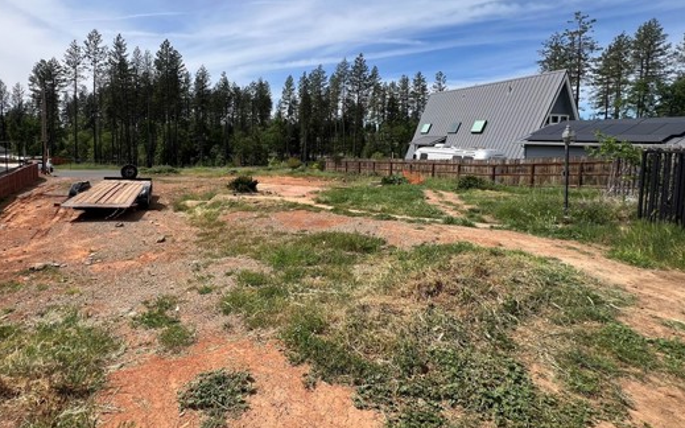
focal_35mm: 17
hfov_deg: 93.5
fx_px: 317
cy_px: 166
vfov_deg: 67.1
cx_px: 284
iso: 32
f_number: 1.8
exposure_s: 1/1698
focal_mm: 1.57
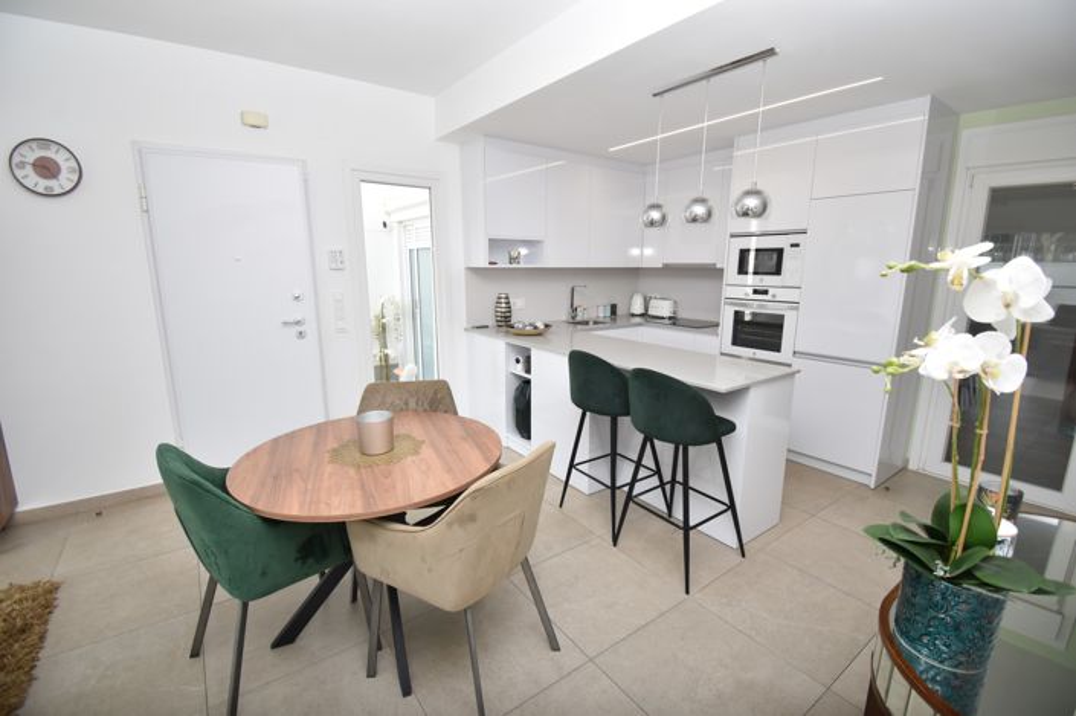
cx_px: 538
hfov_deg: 100.4
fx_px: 448
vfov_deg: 77.2
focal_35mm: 15
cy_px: 358
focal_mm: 10
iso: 400
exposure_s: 1/250
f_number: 5
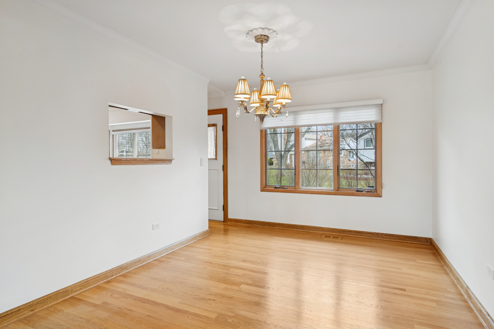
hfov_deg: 90.0
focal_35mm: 18
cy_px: 164
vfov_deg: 67.4
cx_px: 247
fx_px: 247
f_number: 8
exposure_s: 1/8
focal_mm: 12
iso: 200
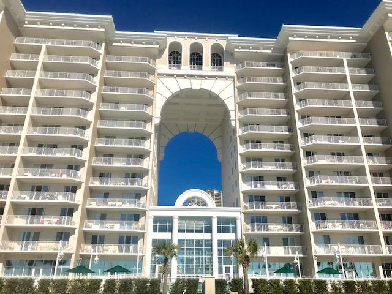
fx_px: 317
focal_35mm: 28
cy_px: 147
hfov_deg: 63.4
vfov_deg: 49.7
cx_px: 196
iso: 25
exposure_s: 1/6410
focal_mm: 3.99
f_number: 1.8
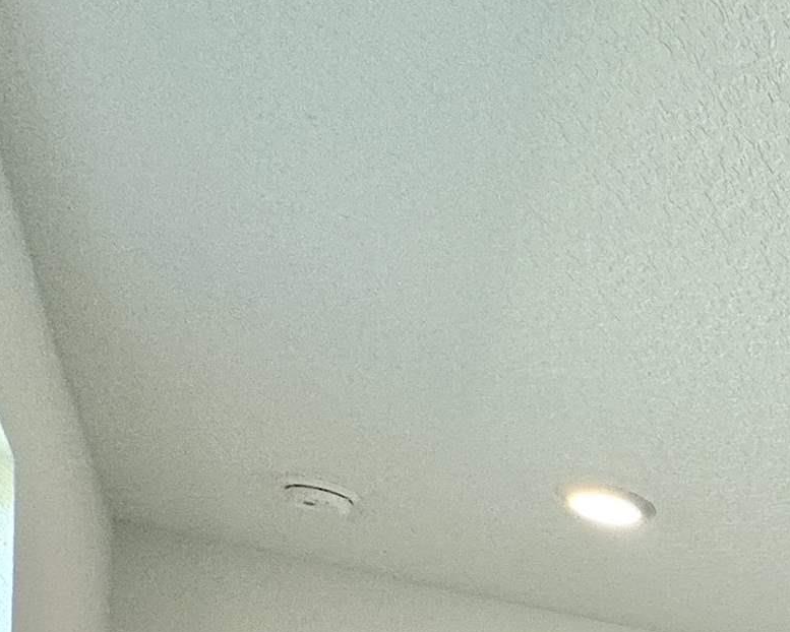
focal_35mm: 54
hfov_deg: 20.4
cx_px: 1509
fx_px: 1263
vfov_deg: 21.6
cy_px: 1036
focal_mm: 2.22
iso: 64
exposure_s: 1/120
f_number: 2.2
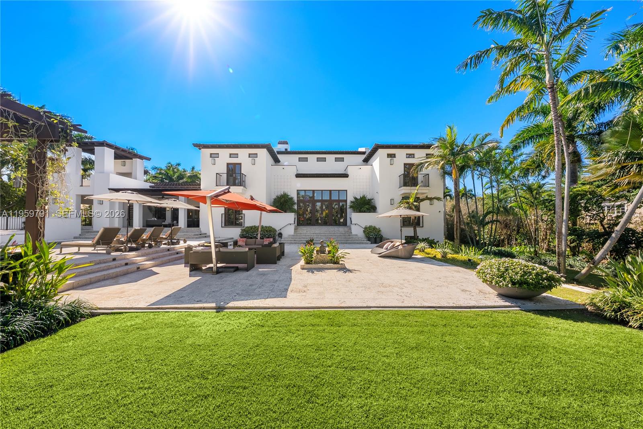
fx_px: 214
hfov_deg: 112.6
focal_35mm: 12
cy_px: 214
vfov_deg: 90.1
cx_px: 322
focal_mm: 12
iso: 200
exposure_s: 1/640
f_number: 8
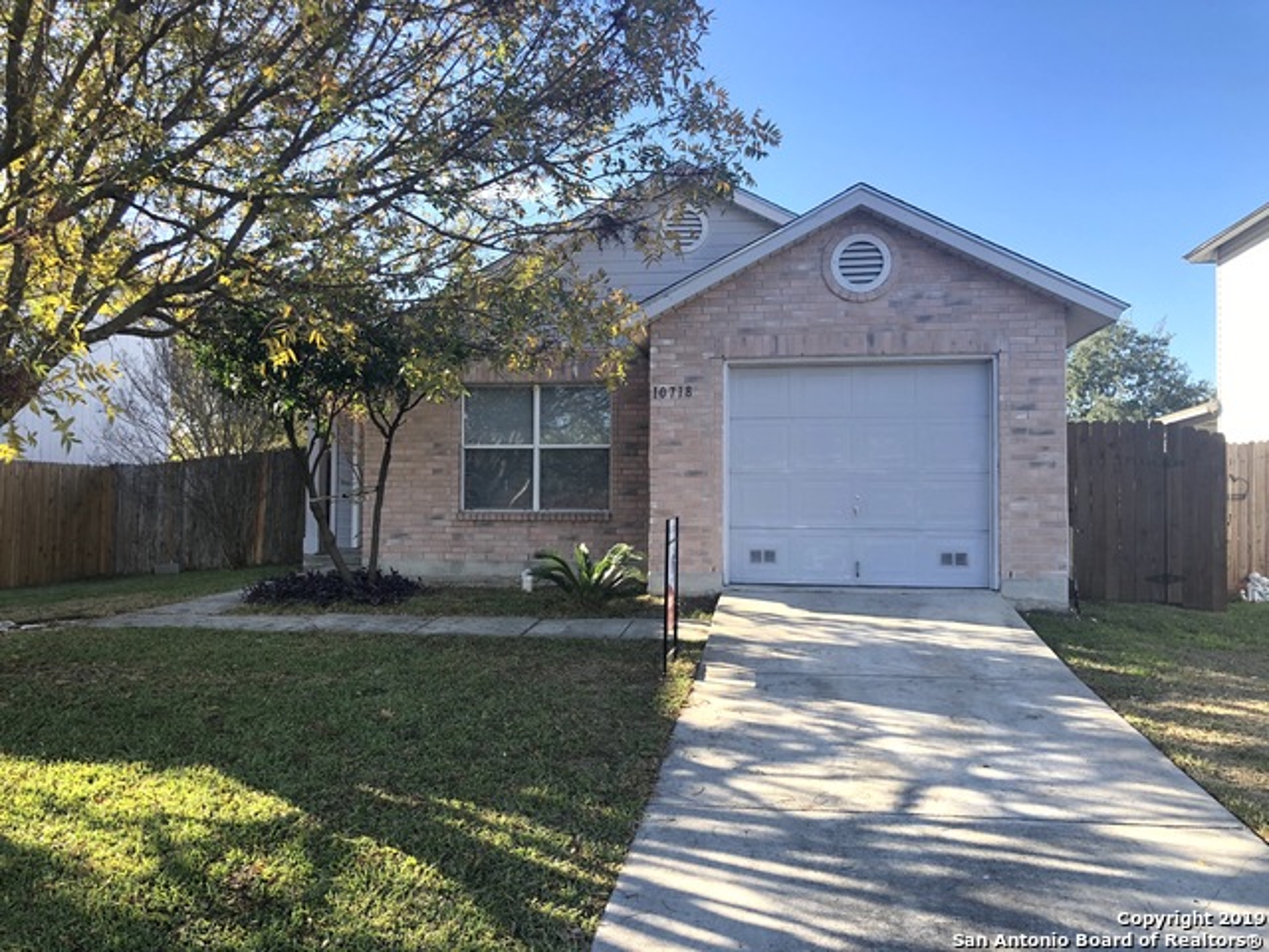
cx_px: 634
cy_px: 476
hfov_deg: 63.4
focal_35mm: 28
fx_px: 1026
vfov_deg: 49.7
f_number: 1.8
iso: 20
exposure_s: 1/296
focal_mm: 4
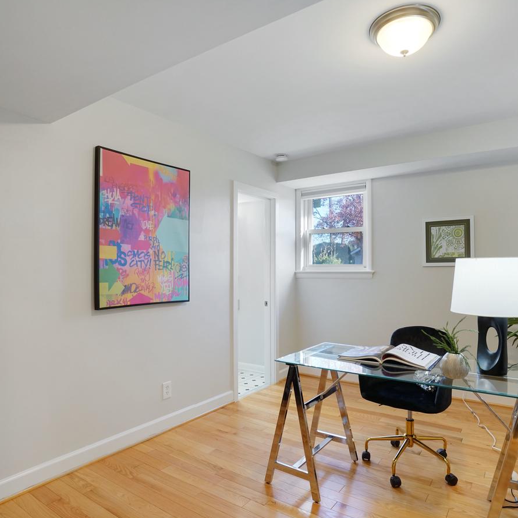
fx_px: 372
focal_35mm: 22
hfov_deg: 69.6
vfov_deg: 69.6
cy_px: 265
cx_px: 275
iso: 1250
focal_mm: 16
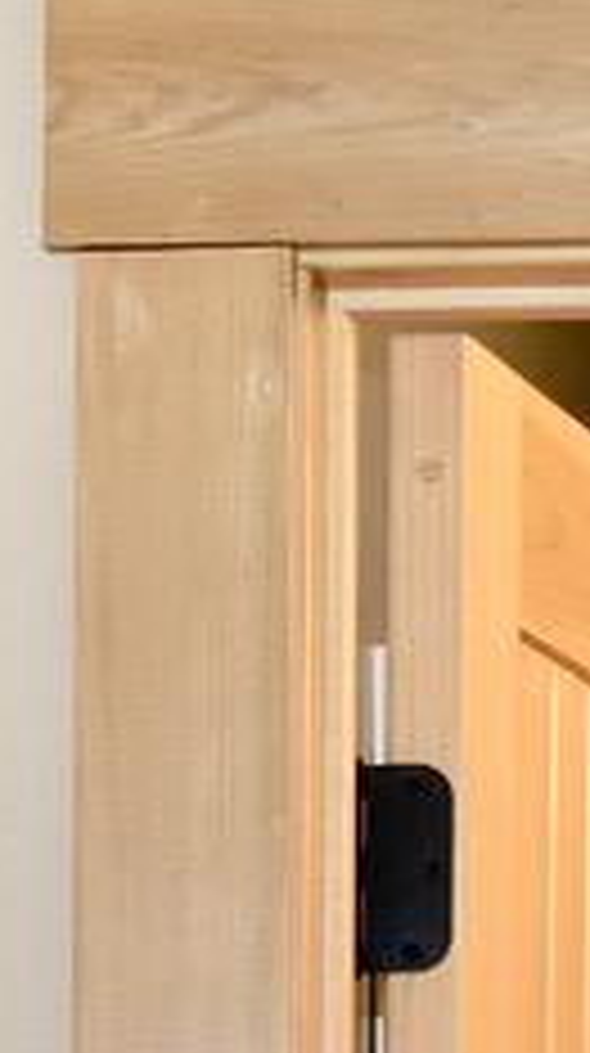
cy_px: 1676
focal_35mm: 248
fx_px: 6922
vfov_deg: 8.5
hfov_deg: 4.9
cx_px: 162
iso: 800
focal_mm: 18
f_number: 3.5
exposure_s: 1/60
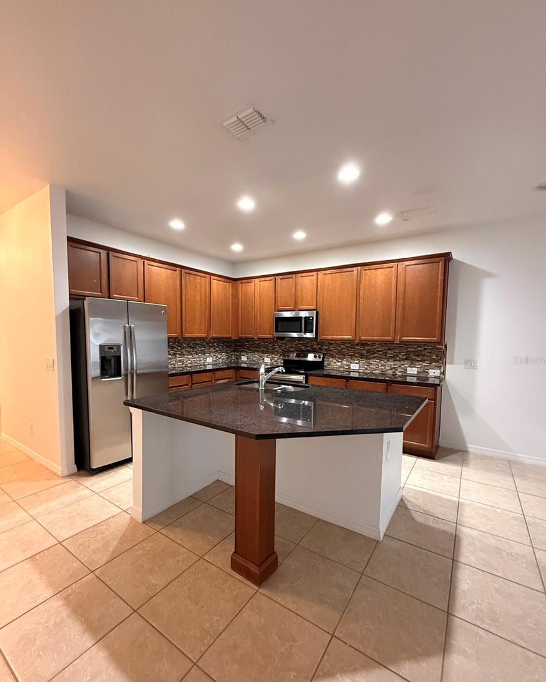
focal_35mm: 15
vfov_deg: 96.7
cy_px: 360
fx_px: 303
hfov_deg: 84.1
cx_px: 276
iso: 1000
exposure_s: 1/60
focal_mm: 2.22
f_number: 2.2
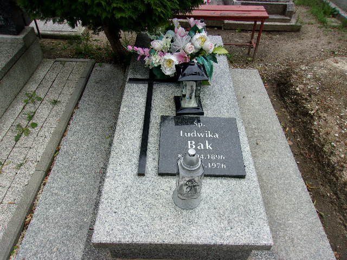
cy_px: 130
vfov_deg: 51.4
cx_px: 174
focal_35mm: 27
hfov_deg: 65.3
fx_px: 271
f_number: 3
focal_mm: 4.9
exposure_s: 1/400
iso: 80
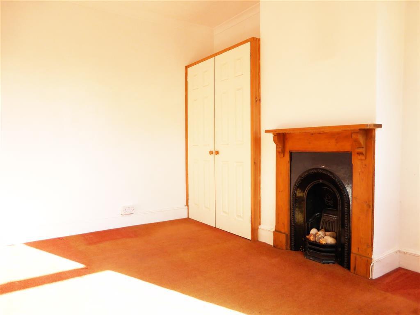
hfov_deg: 69.4
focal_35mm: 25
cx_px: 210
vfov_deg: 54.9
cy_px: 158
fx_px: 303
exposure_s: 1/100
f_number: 3.5
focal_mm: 4.3
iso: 100
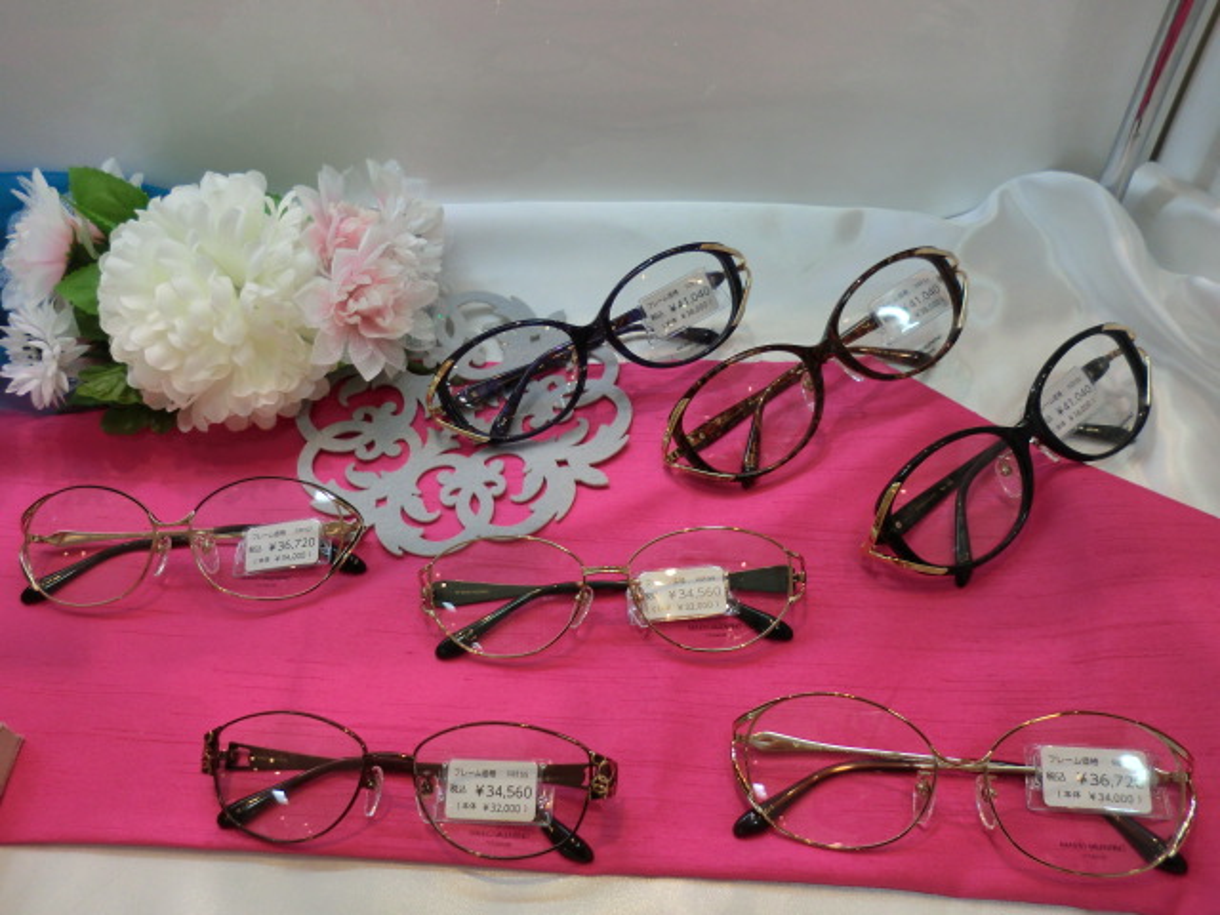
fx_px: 952
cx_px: 610
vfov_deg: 51.4
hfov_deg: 65.3
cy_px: 458
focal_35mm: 27
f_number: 3.2
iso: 80
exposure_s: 1/60
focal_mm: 4.9
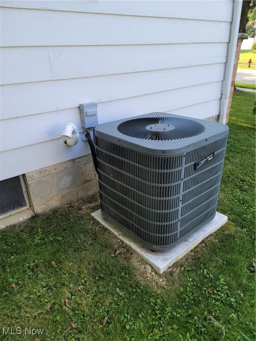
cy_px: 170
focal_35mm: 25
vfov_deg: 69.4
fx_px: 247
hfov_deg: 54.9
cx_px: 128
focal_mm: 7
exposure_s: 1/120
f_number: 1.8
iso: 20
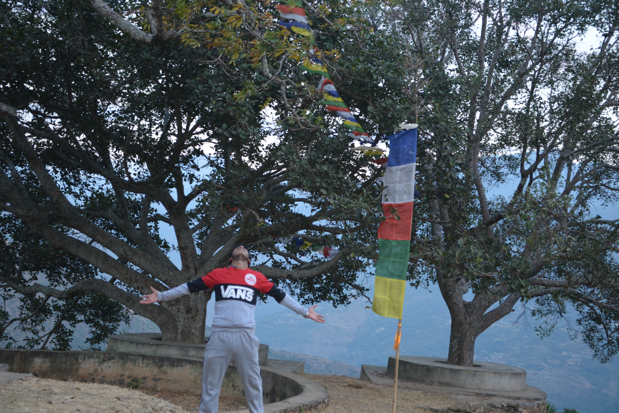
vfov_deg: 22.6
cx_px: 310
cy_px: 206
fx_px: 1032
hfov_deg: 33.4
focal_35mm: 60
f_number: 5.3
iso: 800
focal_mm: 40
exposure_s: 1/50
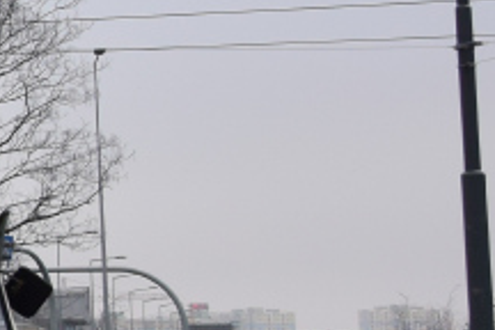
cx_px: -871
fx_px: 3107
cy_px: 19
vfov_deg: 6.1
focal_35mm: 226
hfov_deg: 8.1
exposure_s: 1/250
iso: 400
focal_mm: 25
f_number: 5.6
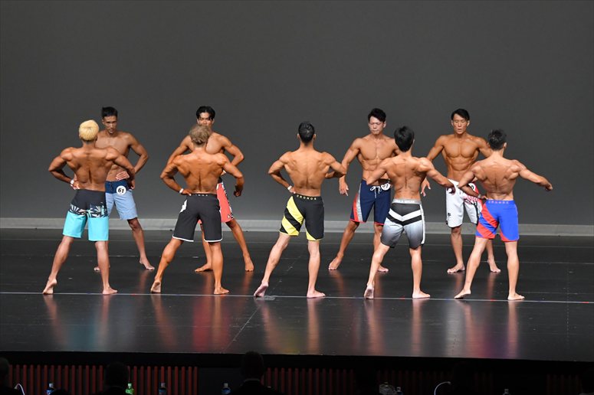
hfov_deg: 12.2
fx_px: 2771
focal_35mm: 168
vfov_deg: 8.2
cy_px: 198
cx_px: 297
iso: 4000
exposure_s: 1/400
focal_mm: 112
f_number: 5.6
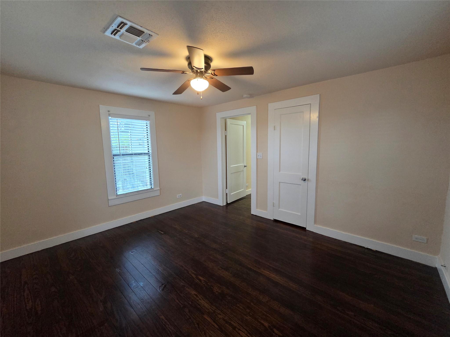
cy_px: 168
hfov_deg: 106.2
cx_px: 225
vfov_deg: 89.9
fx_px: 169
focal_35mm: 13
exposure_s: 1/60
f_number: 2.2
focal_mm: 2.2
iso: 640
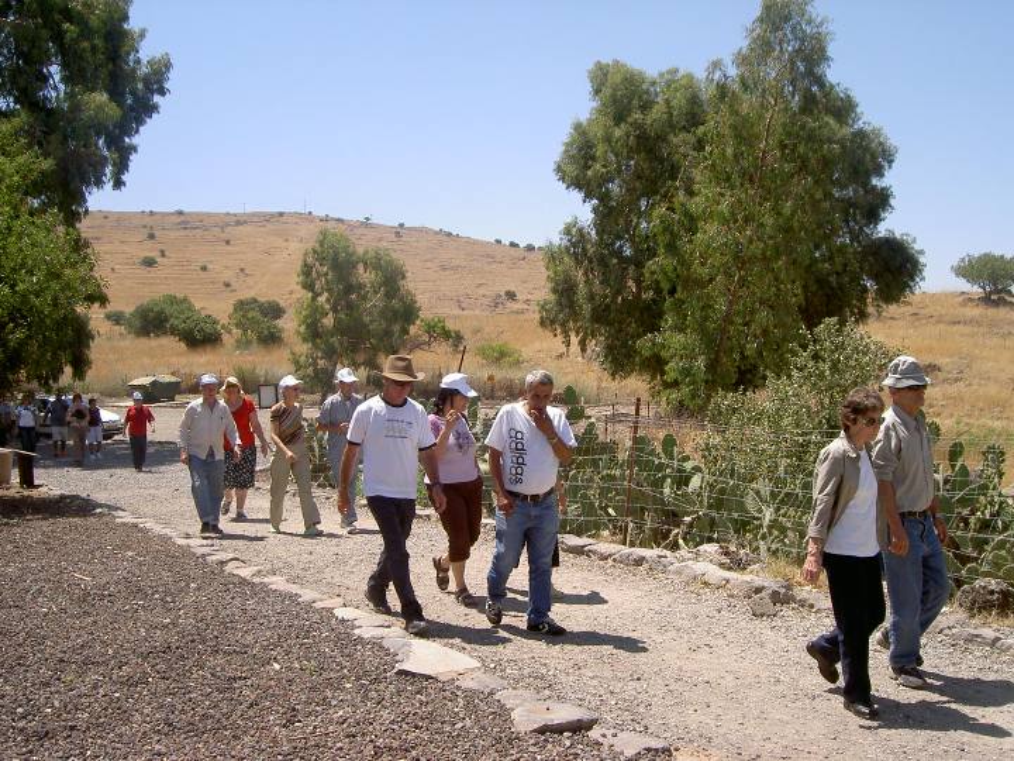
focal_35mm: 39
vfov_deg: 36.8
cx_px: 507
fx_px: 1142
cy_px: 380
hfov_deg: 47.9
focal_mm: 8
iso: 100
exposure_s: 1/476
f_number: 4.7
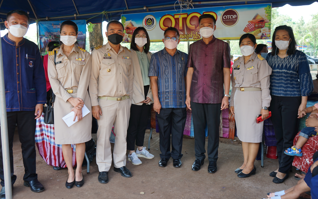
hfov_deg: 61.2
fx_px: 269
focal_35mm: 31
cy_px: 84
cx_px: 161
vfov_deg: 40.5
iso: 100
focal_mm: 28
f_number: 4.5
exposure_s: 1/60
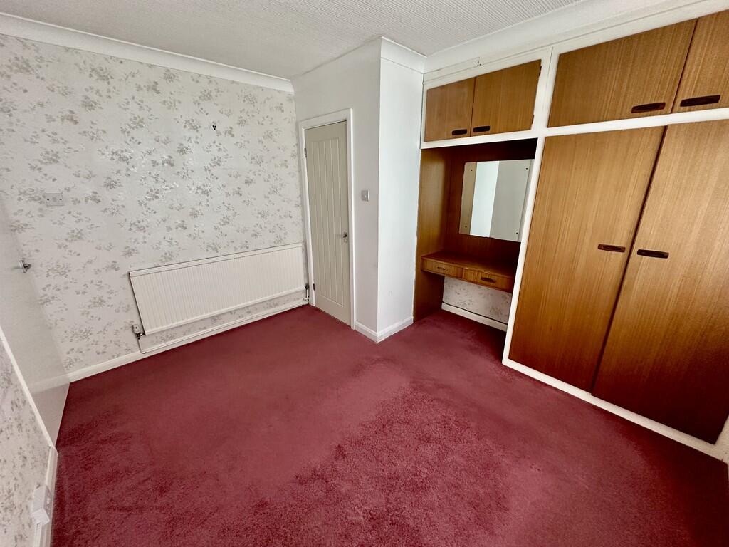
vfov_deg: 85.7
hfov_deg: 102.1
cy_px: 274
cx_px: 364
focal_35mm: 14
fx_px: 295
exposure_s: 1/50
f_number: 2.2
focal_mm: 2.22
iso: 250
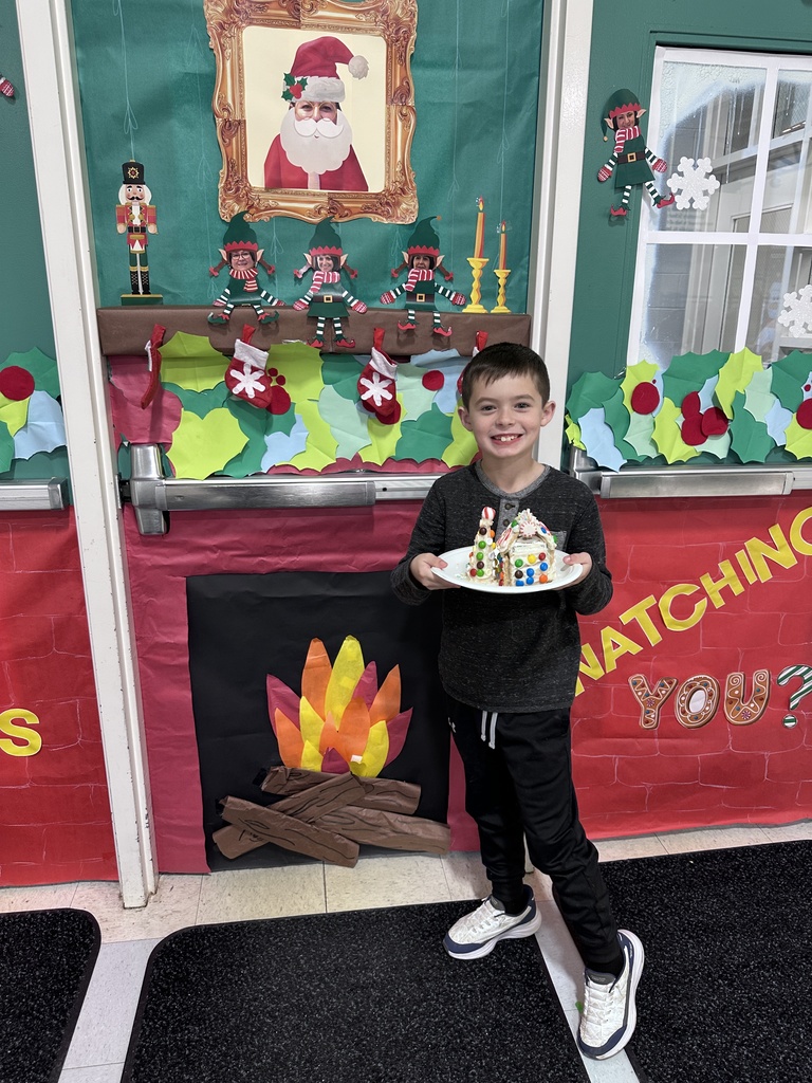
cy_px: 542
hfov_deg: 56.8
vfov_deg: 71.6
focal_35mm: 24
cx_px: 406
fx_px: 751
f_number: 1.78
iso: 125
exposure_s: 1/60
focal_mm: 6.86
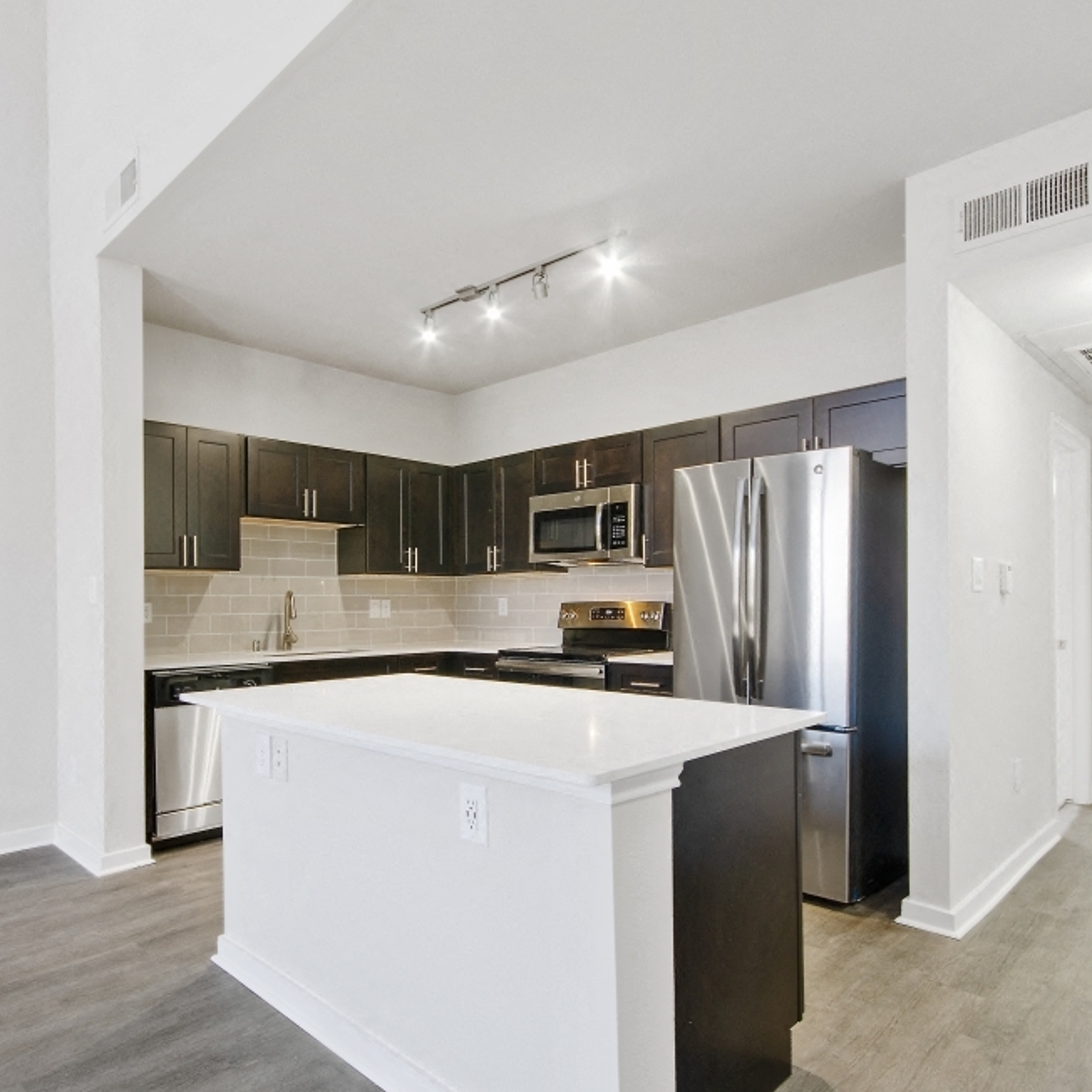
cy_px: 565
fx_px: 714
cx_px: 452
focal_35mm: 20
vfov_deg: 74.8
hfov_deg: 74.2
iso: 100
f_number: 9.5
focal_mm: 10
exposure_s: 1
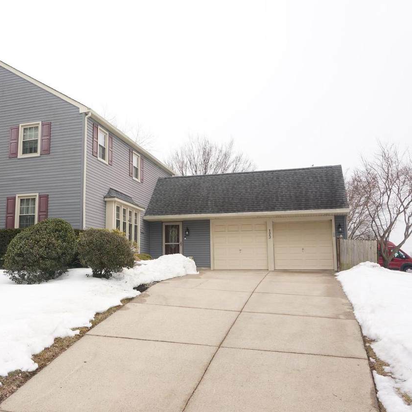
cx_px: 125
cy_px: 205
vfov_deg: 47.2
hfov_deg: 46.2
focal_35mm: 35
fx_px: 471
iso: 200
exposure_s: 1/100
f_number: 8
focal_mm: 18
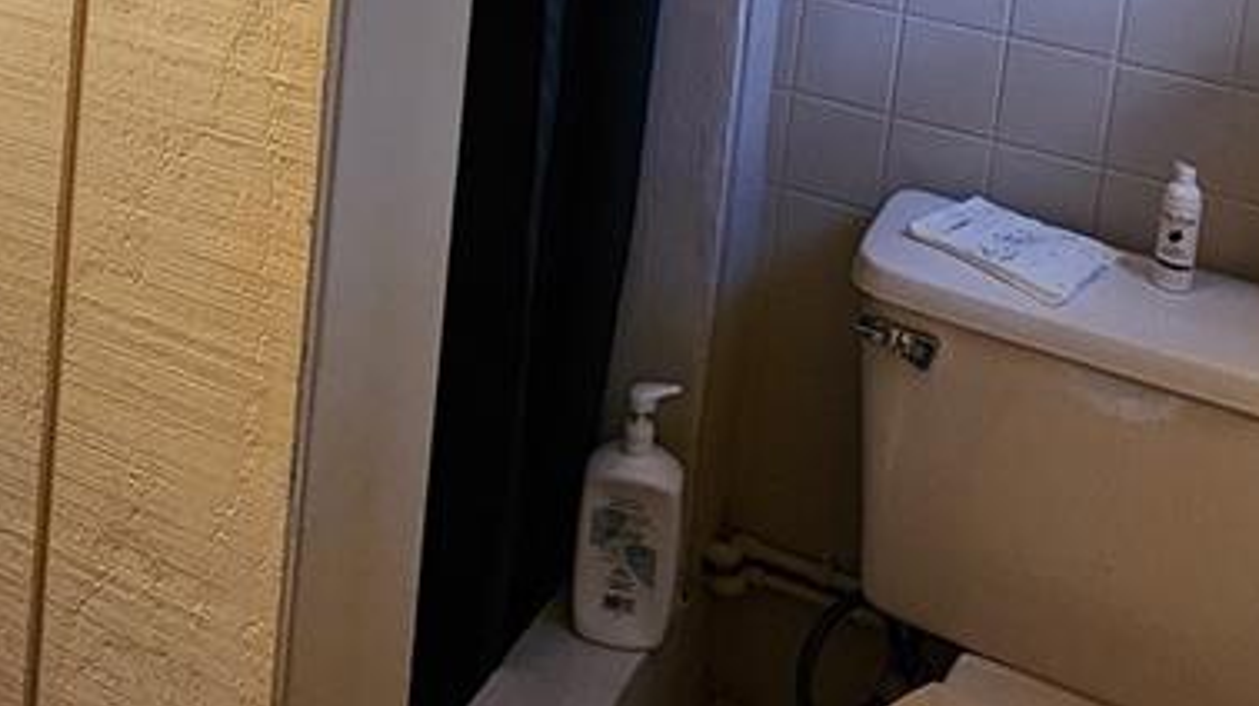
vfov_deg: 22.2
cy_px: -330
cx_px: 616
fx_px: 1501
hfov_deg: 45.5
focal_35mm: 45
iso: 250
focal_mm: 2.2
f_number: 2.2
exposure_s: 1/60
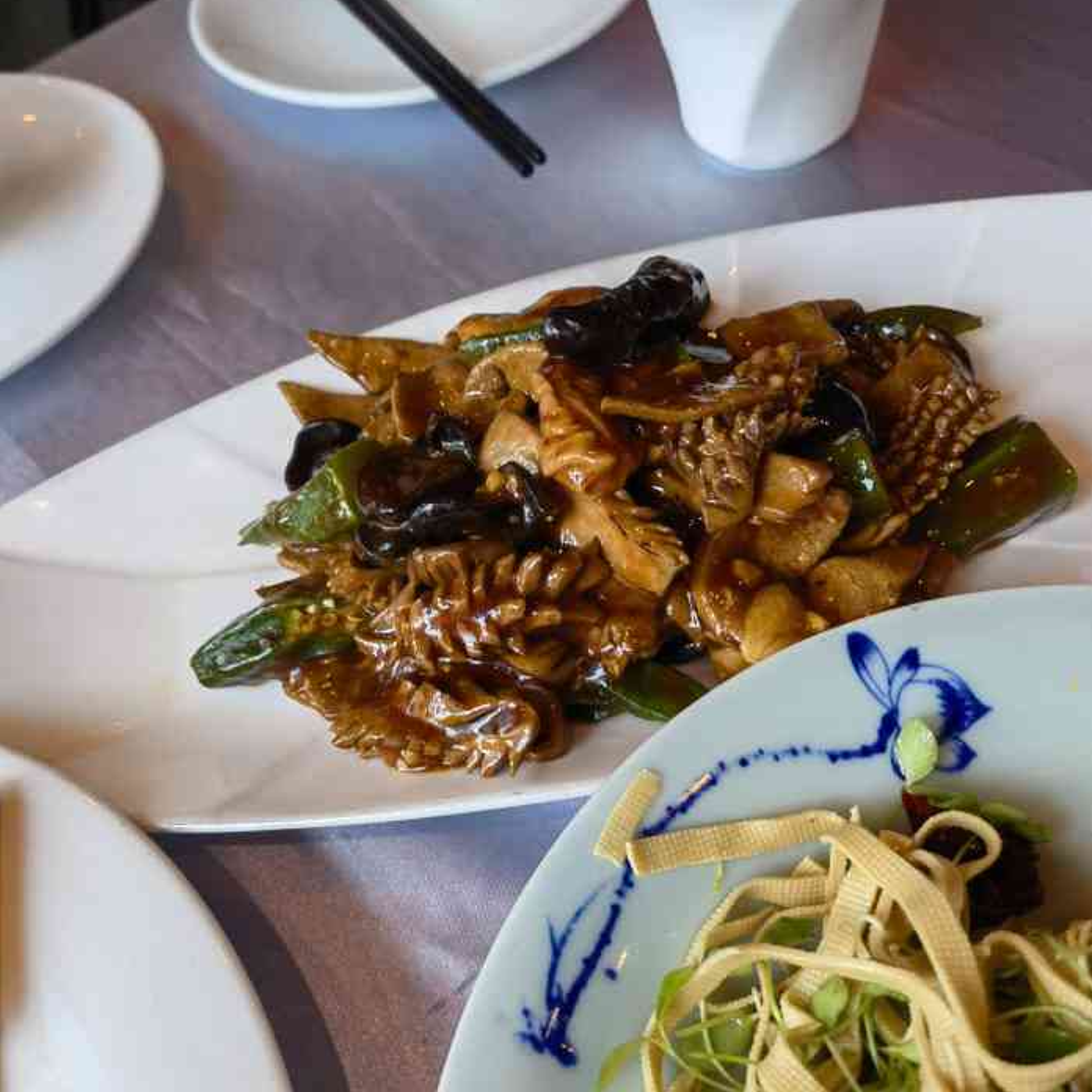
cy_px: 520
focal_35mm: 32
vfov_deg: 51.1
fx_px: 1142
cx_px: 548
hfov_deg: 51.1
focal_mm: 5.54
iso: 64
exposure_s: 1/100
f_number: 1.8
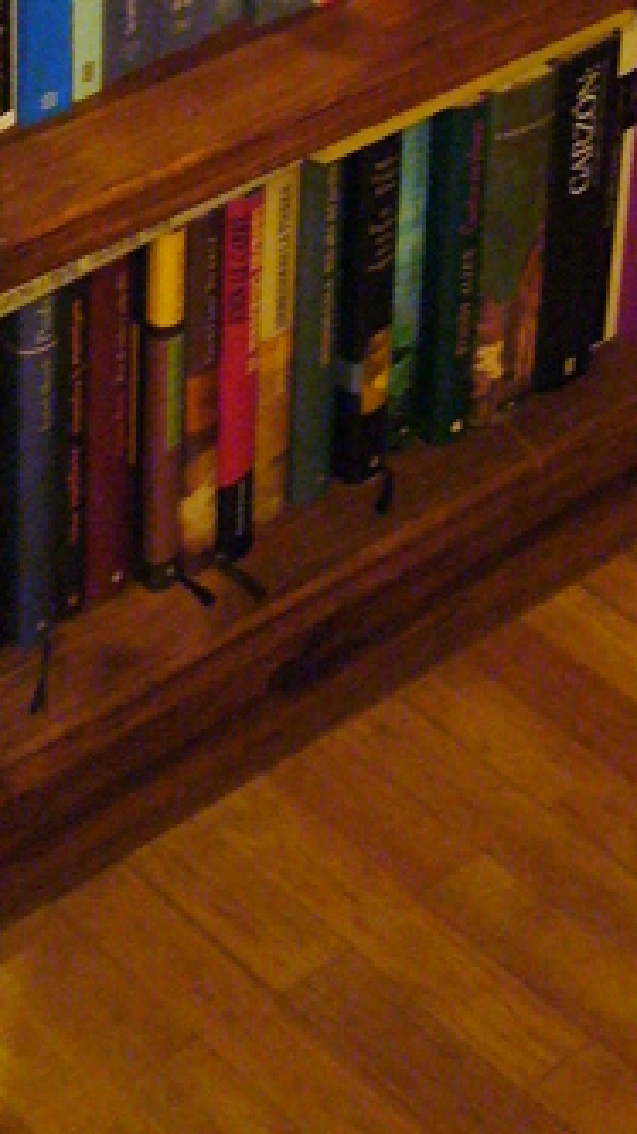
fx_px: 3097
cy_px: -306
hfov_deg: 11.7
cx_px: 421
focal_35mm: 103
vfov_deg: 19.3
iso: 200
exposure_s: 1/8
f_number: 2.8
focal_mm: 5.8
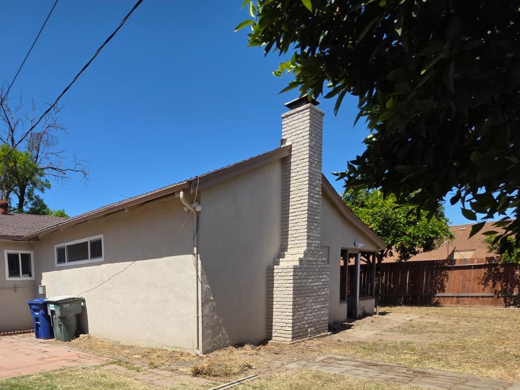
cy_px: 329
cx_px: 119
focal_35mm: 22
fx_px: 331
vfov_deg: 55.3
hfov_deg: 70.3
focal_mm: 2.2
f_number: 1.9
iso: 40
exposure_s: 1/2192
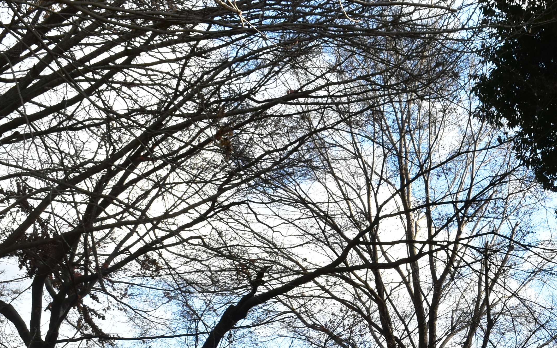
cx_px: 509
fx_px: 1631
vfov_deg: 11.8
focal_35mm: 107
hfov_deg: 19.0
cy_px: 478
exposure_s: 1/400
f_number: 8
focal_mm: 25
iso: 800
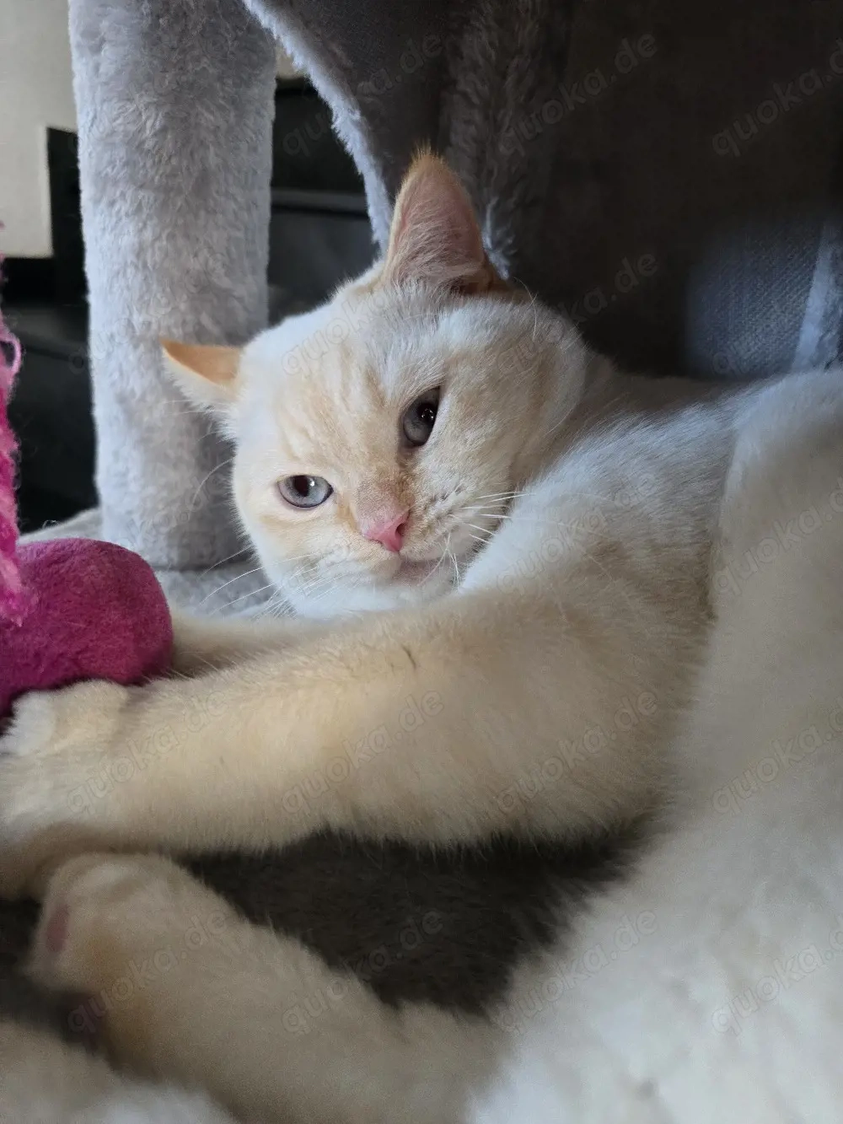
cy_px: 562
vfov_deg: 73.9
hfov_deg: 58.9
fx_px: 747
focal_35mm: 23
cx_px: 422
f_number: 1.7
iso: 400
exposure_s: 1/33
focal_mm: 6.3
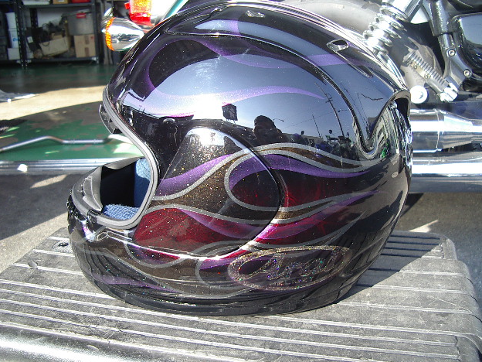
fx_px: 543
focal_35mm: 39
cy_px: 178
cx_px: 240
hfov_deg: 47.9
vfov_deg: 36.8
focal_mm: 5.8
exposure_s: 1/125
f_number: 2.6
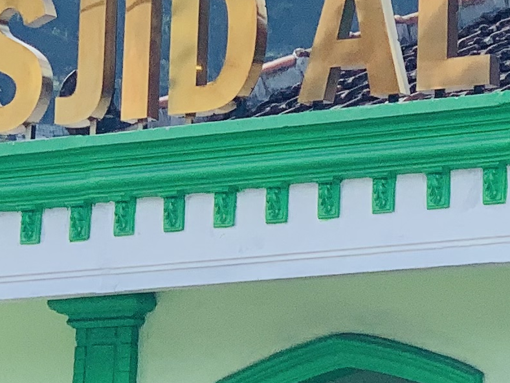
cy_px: 110
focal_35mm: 266
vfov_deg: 5.6
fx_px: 3919
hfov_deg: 7.4
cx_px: 702
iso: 16
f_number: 2.4
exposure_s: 1/1043
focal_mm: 6
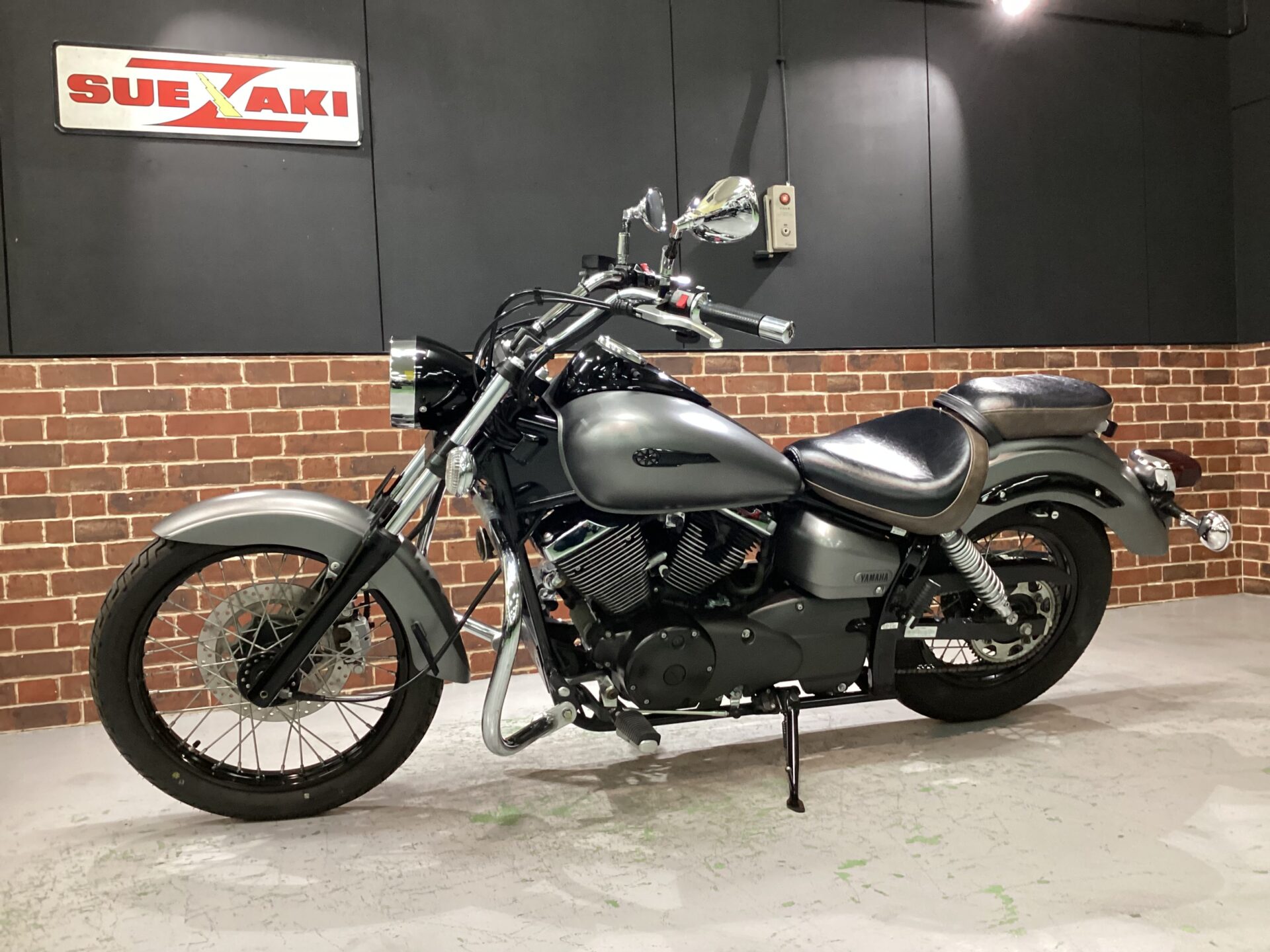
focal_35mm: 31
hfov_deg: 58.4
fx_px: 1137
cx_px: 635
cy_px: 476
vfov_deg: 45.4
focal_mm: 3.3
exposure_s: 1/40
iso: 400
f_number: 2.4
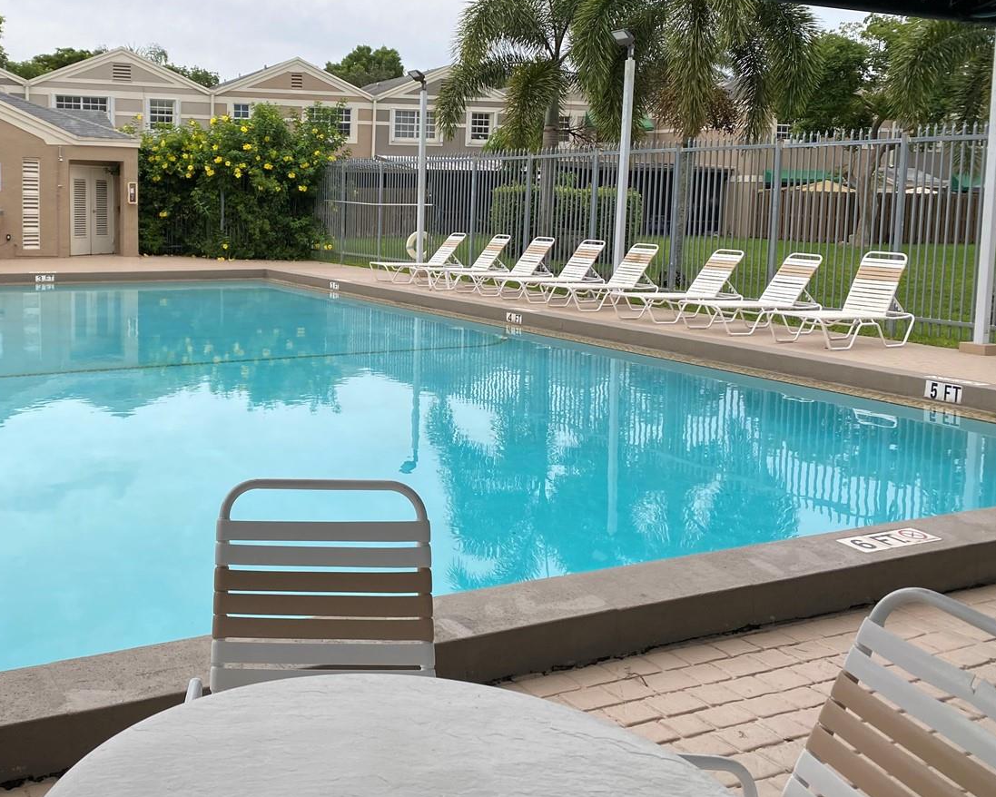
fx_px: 1091
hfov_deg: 47.9
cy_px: 300
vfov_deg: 39.9
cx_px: 298
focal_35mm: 37
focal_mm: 4.25
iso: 32
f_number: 1.8
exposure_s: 1/673
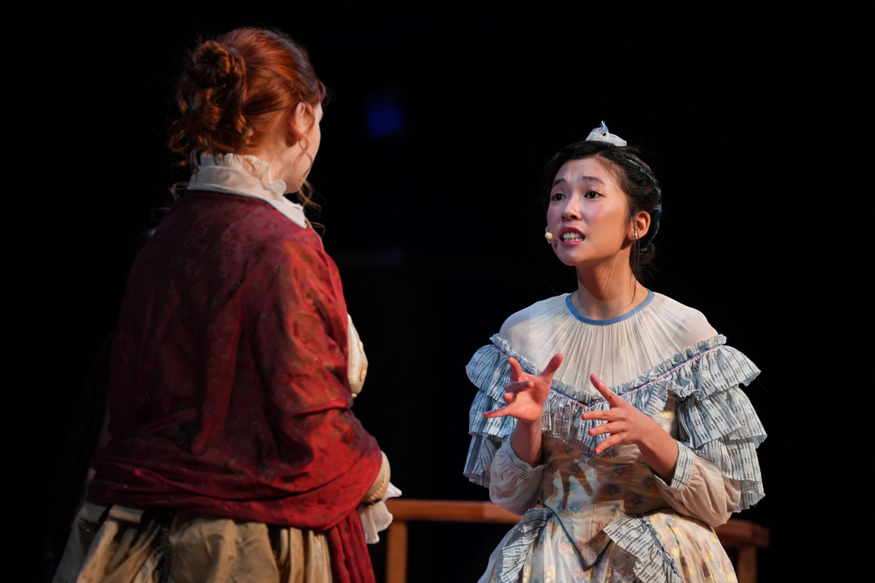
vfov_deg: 6.9
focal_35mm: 198
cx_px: 438
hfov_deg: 10.4
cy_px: 292
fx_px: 4812
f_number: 5.6
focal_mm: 198
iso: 2500
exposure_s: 1/200
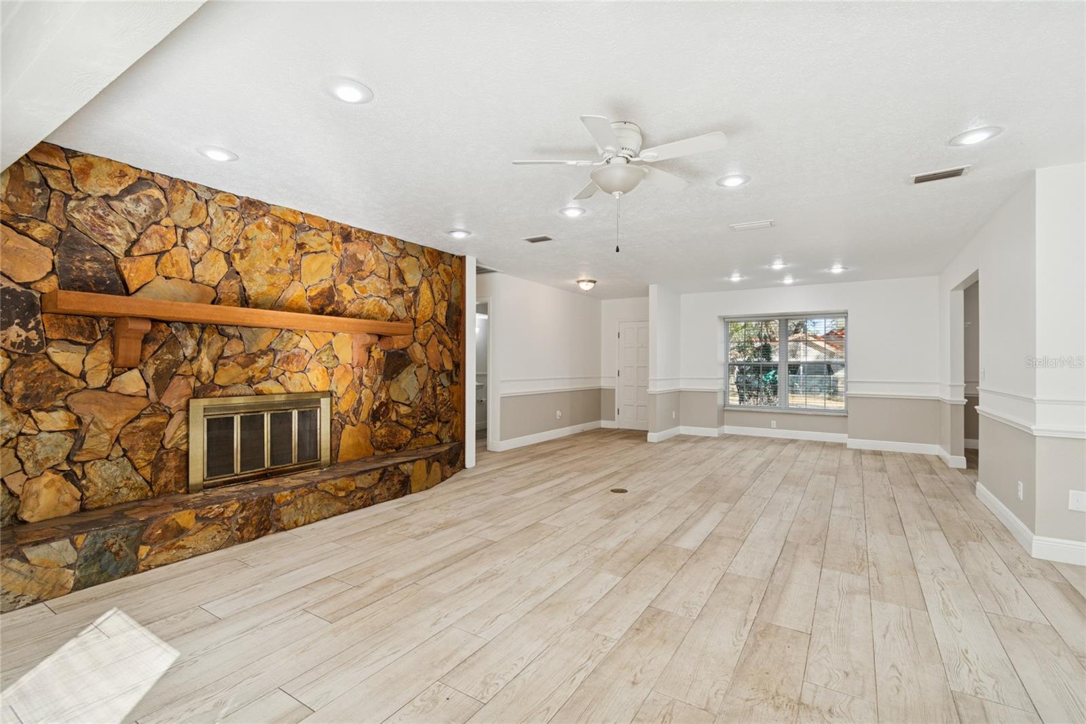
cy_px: 362
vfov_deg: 77.3
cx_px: 543
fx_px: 452
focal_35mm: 15
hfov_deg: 100.4
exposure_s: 1/15
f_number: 7.1
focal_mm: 10
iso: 100
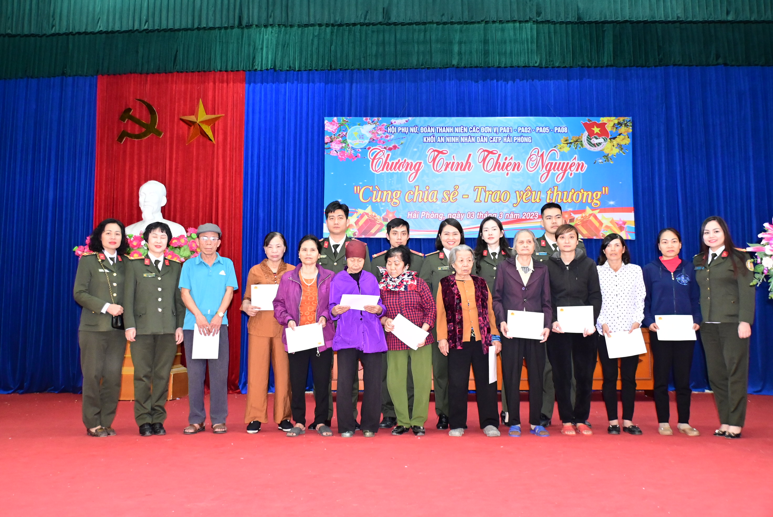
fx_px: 731
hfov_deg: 55.8
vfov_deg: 39.0
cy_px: 258
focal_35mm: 34
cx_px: 386
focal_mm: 23
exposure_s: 1/200
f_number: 4.5
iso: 3200
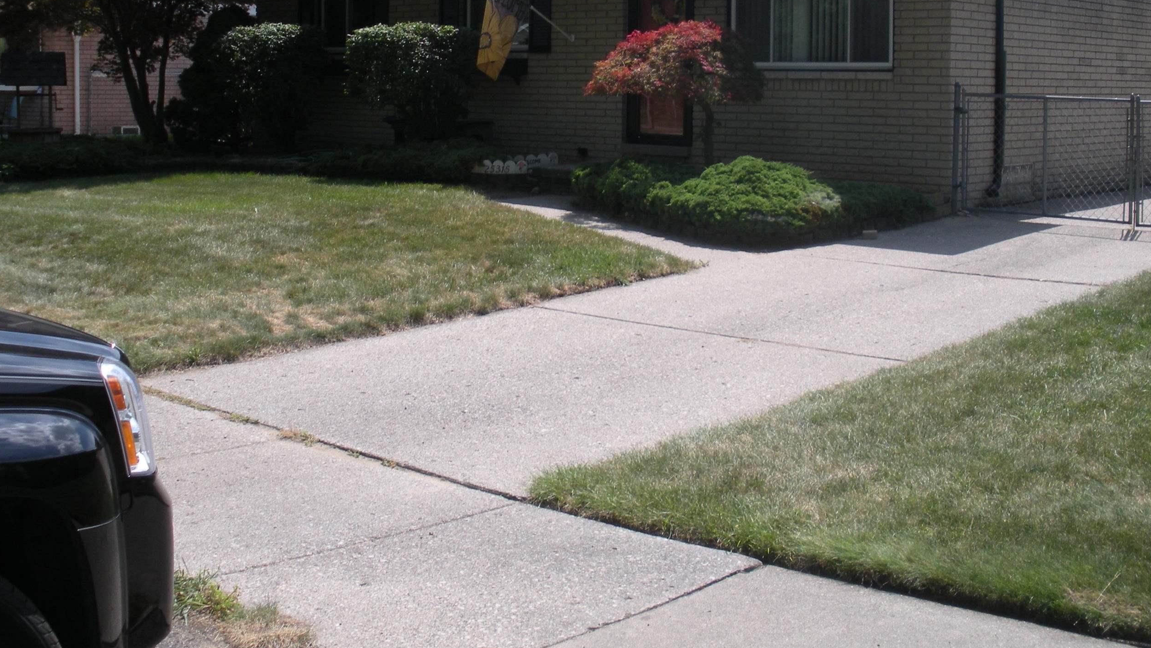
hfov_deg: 42.9
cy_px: 156
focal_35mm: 48
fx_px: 1465
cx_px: 607
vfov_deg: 24.6
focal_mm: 6.3
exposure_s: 1/496
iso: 64
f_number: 3.5
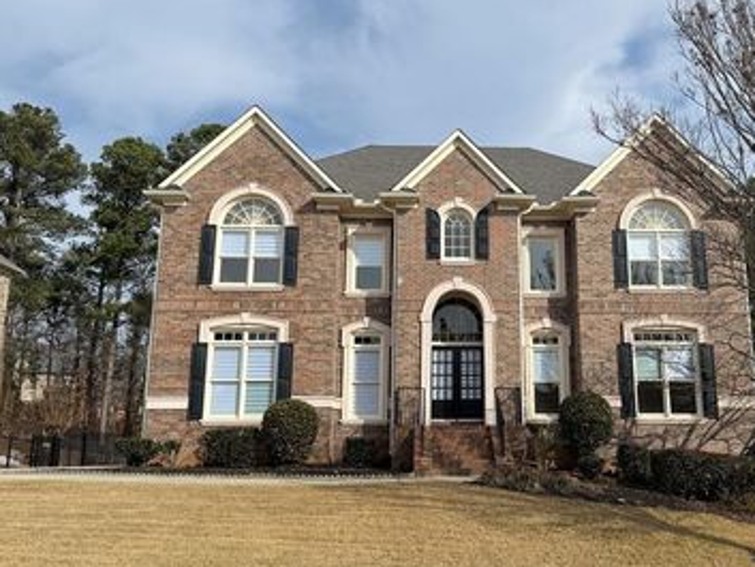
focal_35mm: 34
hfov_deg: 53.5
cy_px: 290
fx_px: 742
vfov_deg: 41.8
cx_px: 462
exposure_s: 1/5714
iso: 80
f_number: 1.78
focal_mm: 6.76
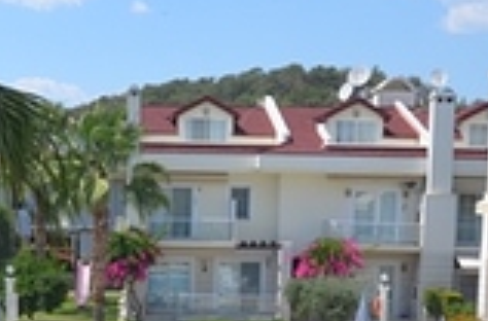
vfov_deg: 19.2
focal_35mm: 69
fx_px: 932
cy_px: 299
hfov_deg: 29.1
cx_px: 156
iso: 100
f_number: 8
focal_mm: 10
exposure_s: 1/320
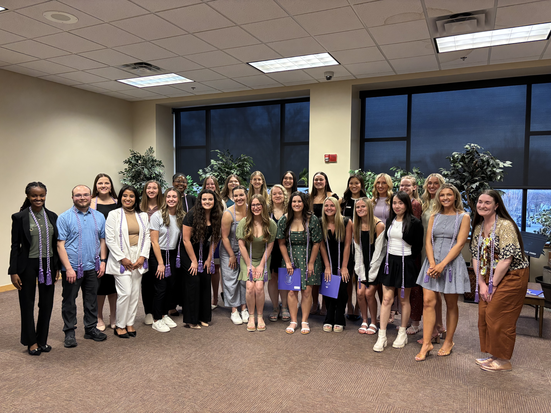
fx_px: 414
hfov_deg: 67.3
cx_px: 276
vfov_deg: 53.1
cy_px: 206
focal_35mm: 26
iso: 320
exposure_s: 1/60
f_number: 1.6
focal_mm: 5.96
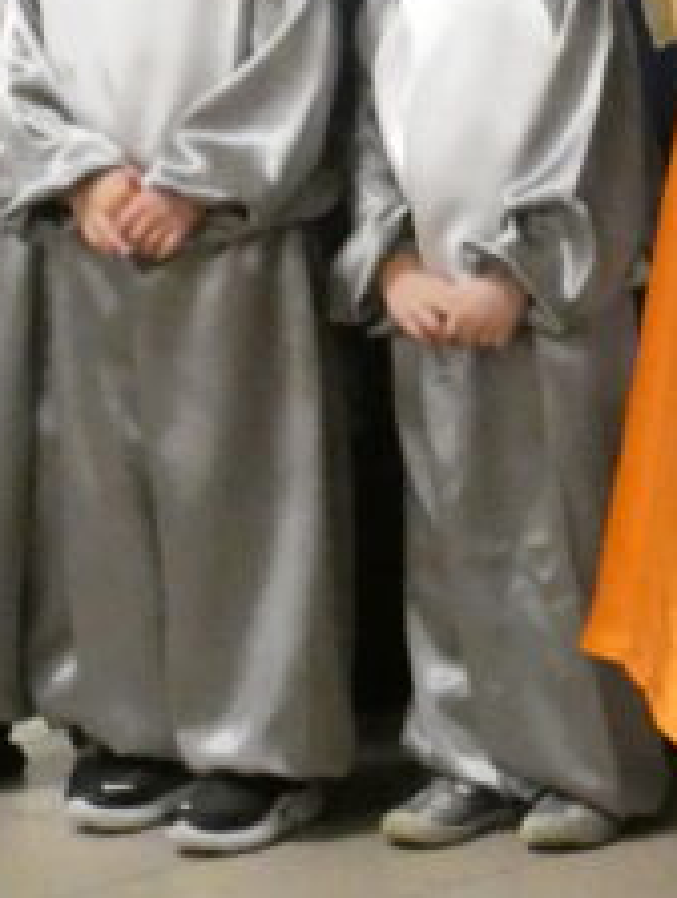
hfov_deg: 8.9
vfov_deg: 11.8
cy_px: -93
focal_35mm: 165
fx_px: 4290
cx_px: 786
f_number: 3.5
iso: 1600
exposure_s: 1/40
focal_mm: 6.5
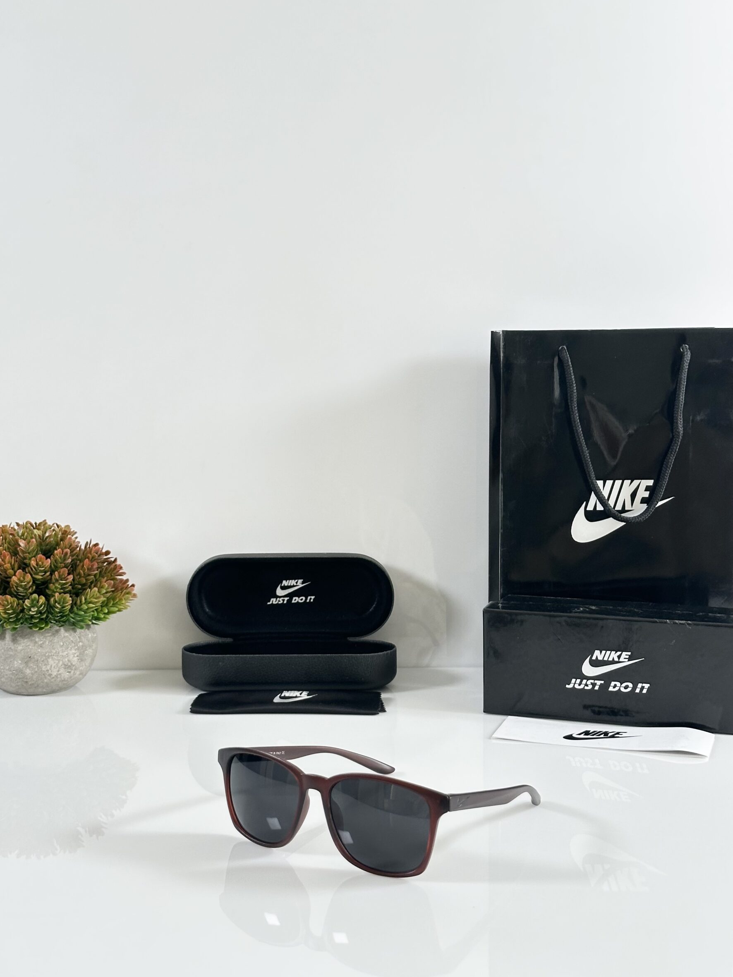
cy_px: 489
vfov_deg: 36.8
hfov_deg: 28.0
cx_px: 338
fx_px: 1468
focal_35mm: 52
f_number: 1.78
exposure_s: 1/102
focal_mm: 6.86
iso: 80
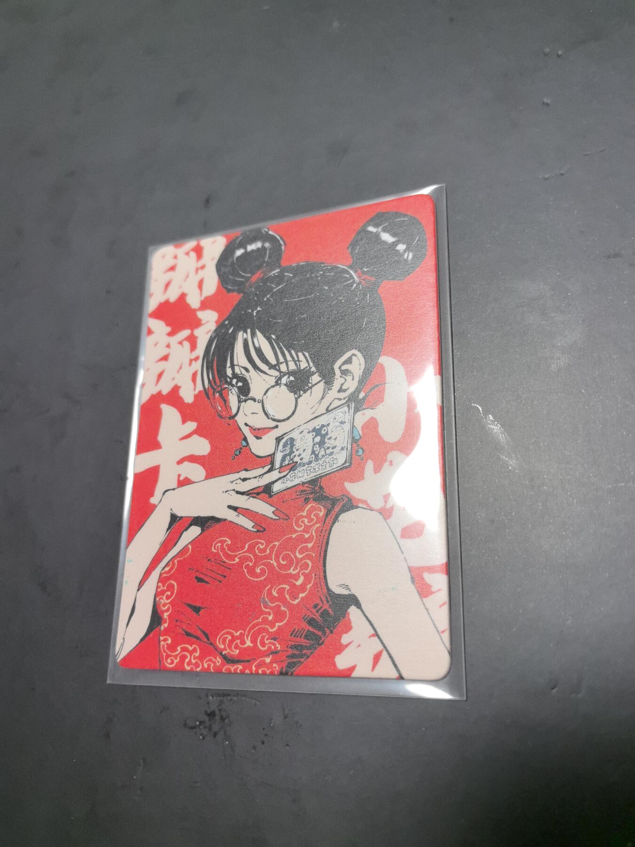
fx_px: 660
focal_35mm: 27
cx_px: 318
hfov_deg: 51.4
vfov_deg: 65.3
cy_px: 424
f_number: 2
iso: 250
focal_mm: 5.75
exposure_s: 1/100
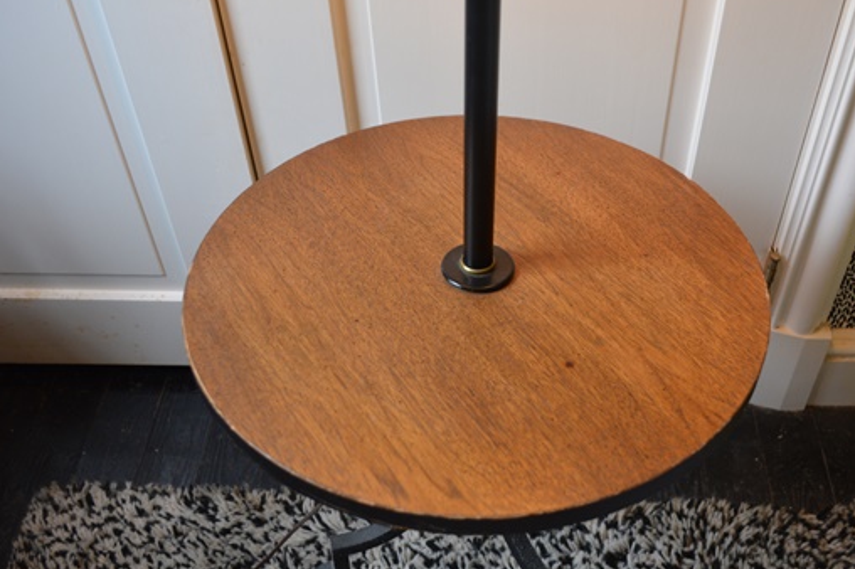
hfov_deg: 49.4
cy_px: 295
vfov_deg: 34.2
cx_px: 491
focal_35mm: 39
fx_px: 926
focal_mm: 22
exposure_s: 1/60
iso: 720
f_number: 4
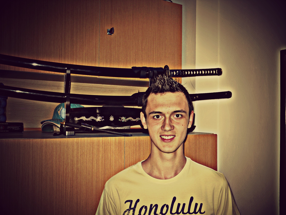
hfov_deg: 51.4
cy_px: 108
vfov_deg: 39.7
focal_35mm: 36
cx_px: 143
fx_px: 297
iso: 100
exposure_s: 1/30
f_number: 3
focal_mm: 6.4
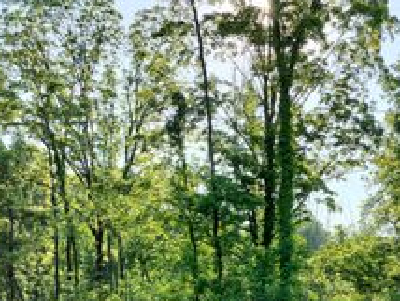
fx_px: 648
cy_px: 321
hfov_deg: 34.3
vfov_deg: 24.6
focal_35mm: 56
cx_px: 204
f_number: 1.7
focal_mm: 5.24
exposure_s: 1/605
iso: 50
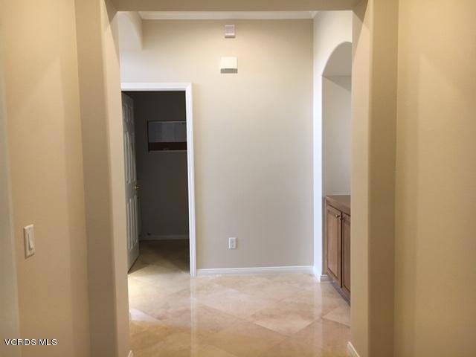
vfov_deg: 48.2
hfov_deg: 61.7
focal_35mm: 29
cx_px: 238
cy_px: 178
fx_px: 399
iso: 100
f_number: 2.2
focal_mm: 4.15
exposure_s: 1/30
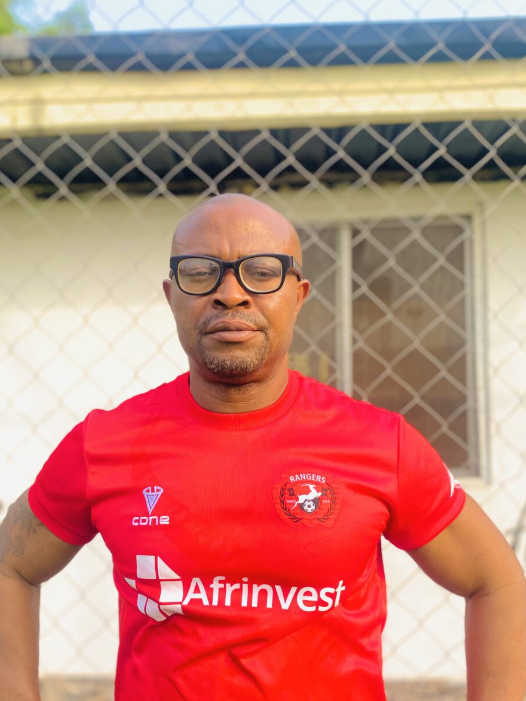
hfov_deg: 43.0
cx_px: 256
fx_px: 668
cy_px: 381
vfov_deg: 55.3
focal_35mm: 33
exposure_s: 1/502
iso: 32
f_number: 1.8
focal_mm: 4.25
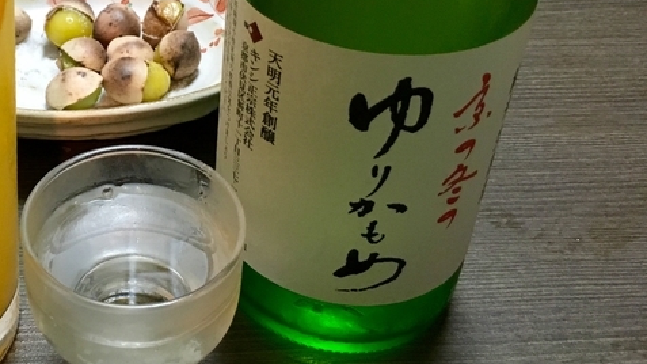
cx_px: 114
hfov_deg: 37.5
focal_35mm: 53
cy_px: 42
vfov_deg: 22.1
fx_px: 909
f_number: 2.2
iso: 200
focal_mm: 4.15
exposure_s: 1/30
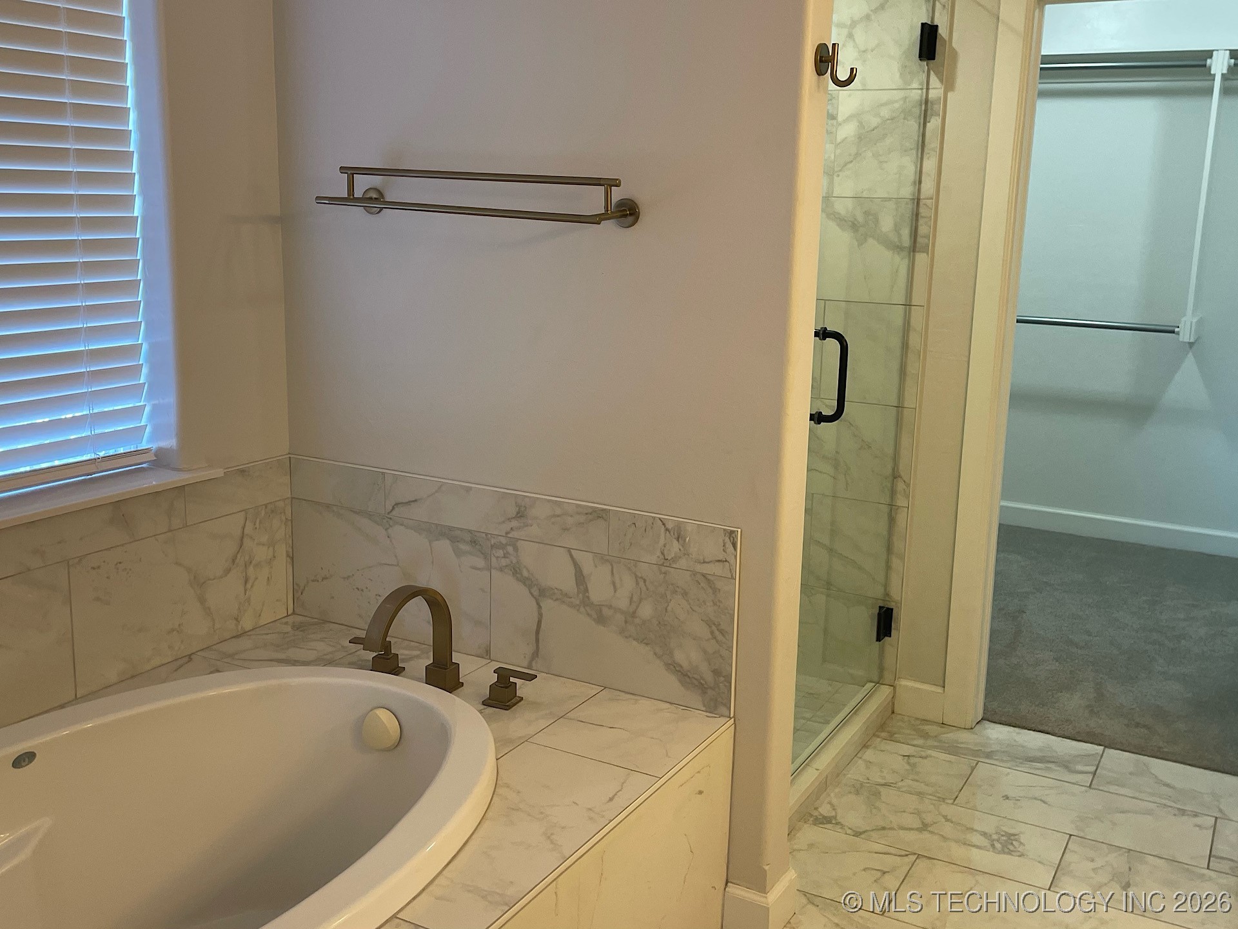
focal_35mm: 26
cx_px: 619
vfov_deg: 53.1
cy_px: 464
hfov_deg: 67.3
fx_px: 930
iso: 100
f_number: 1.6
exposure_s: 1/120
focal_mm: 4.2
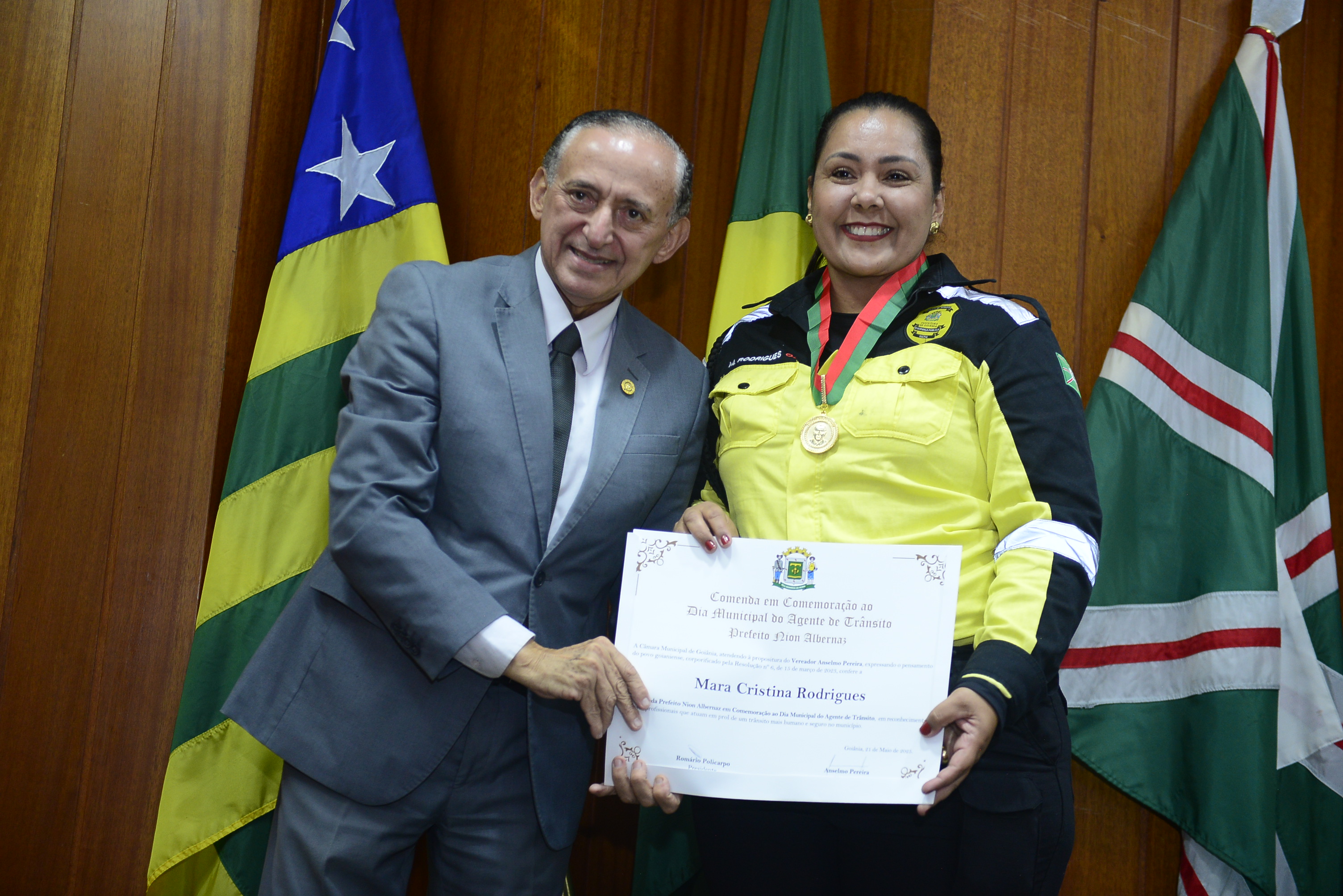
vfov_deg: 23.4
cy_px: 448
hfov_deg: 34.5
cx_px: 672
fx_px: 2164
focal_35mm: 58
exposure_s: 1/125
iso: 1600
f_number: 2.8
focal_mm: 58
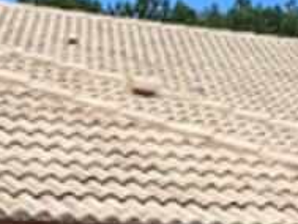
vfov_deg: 8.2
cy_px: 347
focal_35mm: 176
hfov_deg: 11.2
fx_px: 1516
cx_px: 202
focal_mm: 4.25
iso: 32
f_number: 1.8
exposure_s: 1/2358
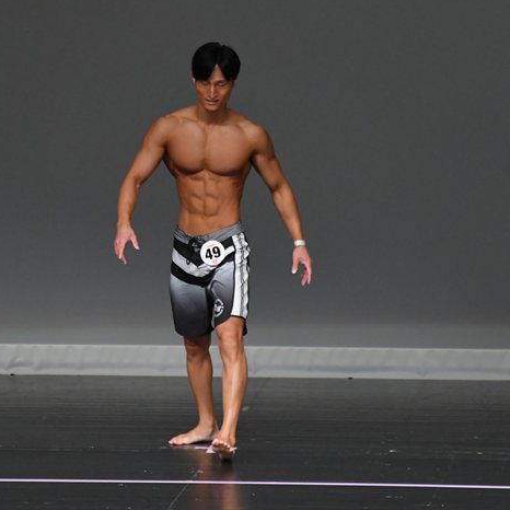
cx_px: 208
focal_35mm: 445
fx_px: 7418
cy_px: 241
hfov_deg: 3.9
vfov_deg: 3.9
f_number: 5.6
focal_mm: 210
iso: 4000
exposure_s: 1/400
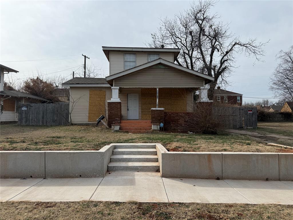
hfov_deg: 71.6
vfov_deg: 56.8
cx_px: 146
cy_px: 110
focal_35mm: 24
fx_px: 203
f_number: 1.78
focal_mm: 6.76
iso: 80
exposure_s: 1/6711
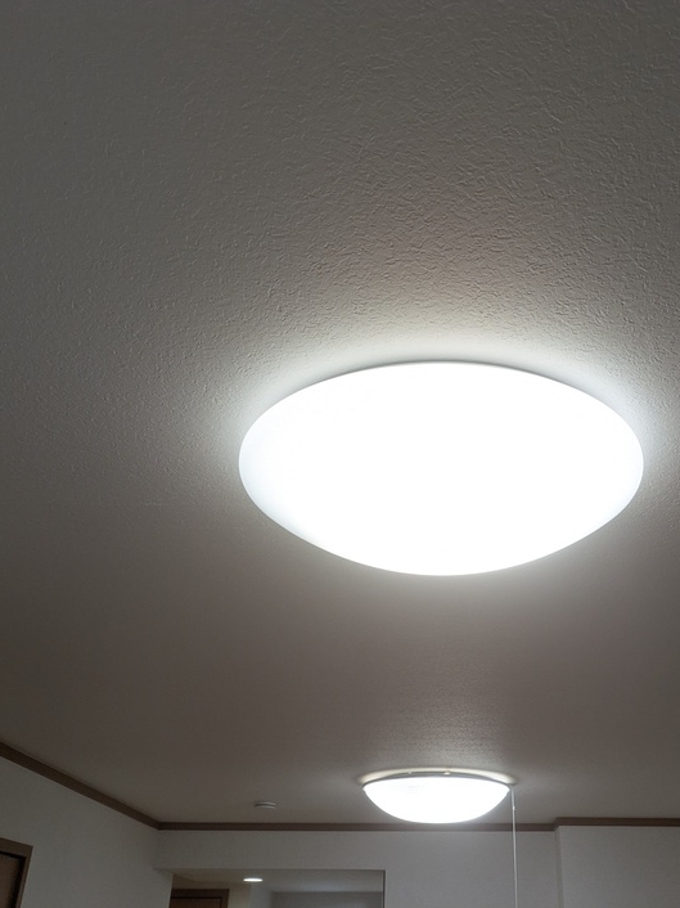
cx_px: 449
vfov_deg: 54.0
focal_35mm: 34
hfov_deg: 41.3
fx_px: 891
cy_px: 449
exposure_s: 1/120
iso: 166
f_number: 1.89
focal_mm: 5.43
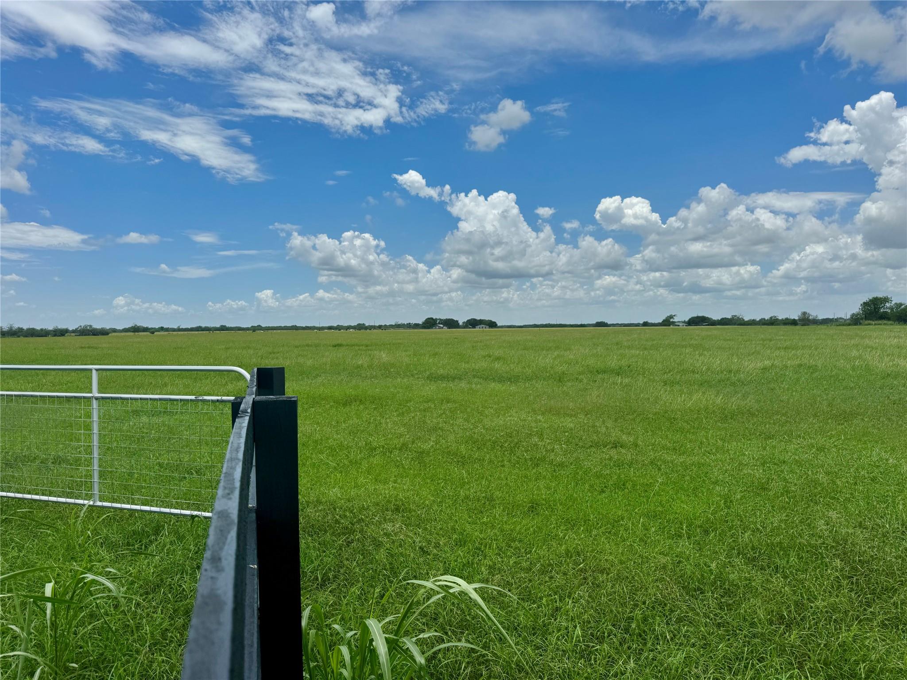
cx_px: 454
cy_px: 340
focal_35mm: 24
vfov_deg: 56.8
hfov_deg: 71.6
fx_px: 629
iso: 80
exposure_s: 1/7937
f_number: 1.78
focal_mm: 6.76
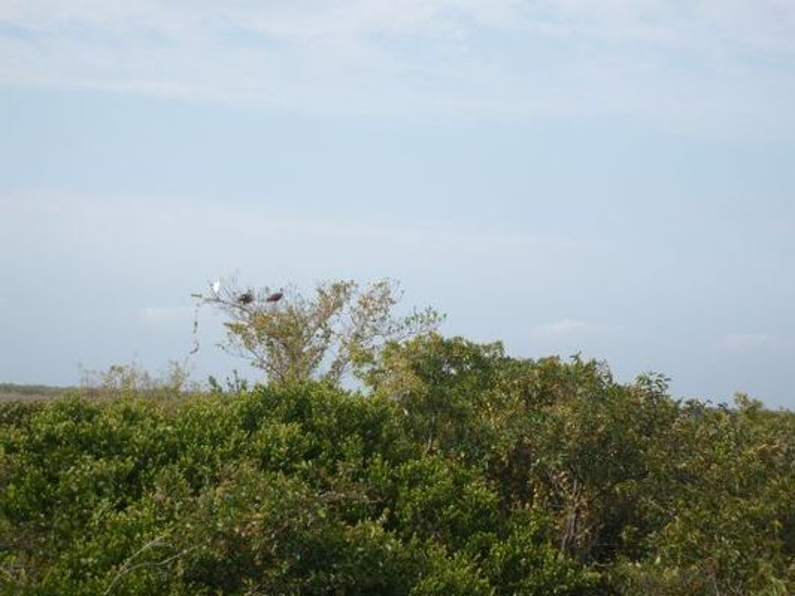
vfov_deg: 14.0
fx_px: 2435
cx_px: 398
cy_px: 298
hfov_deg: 18.5
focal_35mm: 106
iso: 80
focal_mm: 17.4
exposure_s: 1/500
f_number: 4.9
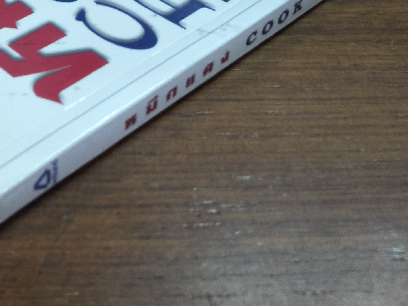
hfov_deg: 39.9
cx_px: 65
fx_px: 530
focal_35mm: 45
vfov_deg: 30.7
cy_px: 30
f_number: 2.2
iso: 191
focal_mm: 3.46
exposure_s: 1/33
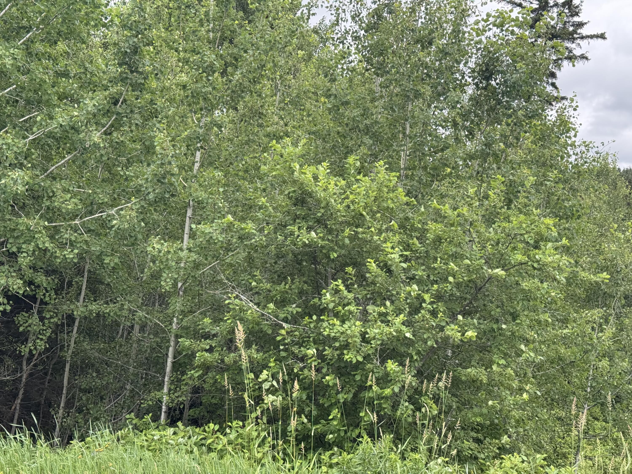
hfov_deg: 39.7
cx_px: 316
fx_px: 876
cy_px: 237
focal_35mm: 48
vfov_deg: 30.3
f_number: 1.78
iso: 64
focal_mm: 6.76
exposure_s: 1/321
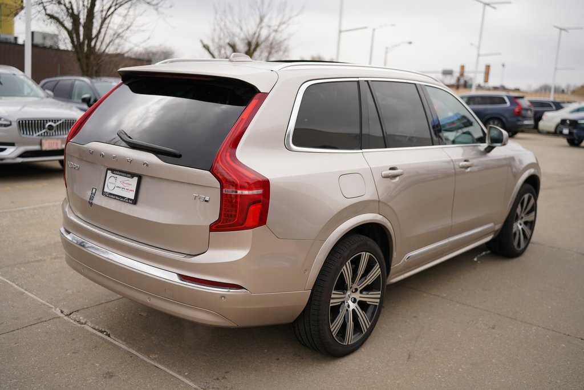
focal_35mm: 35
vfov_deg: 37.9
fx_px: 568
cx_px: 292
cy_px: 195
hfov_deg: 54.4
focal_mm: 35
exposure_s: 1/2000
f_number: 2.2
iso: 100
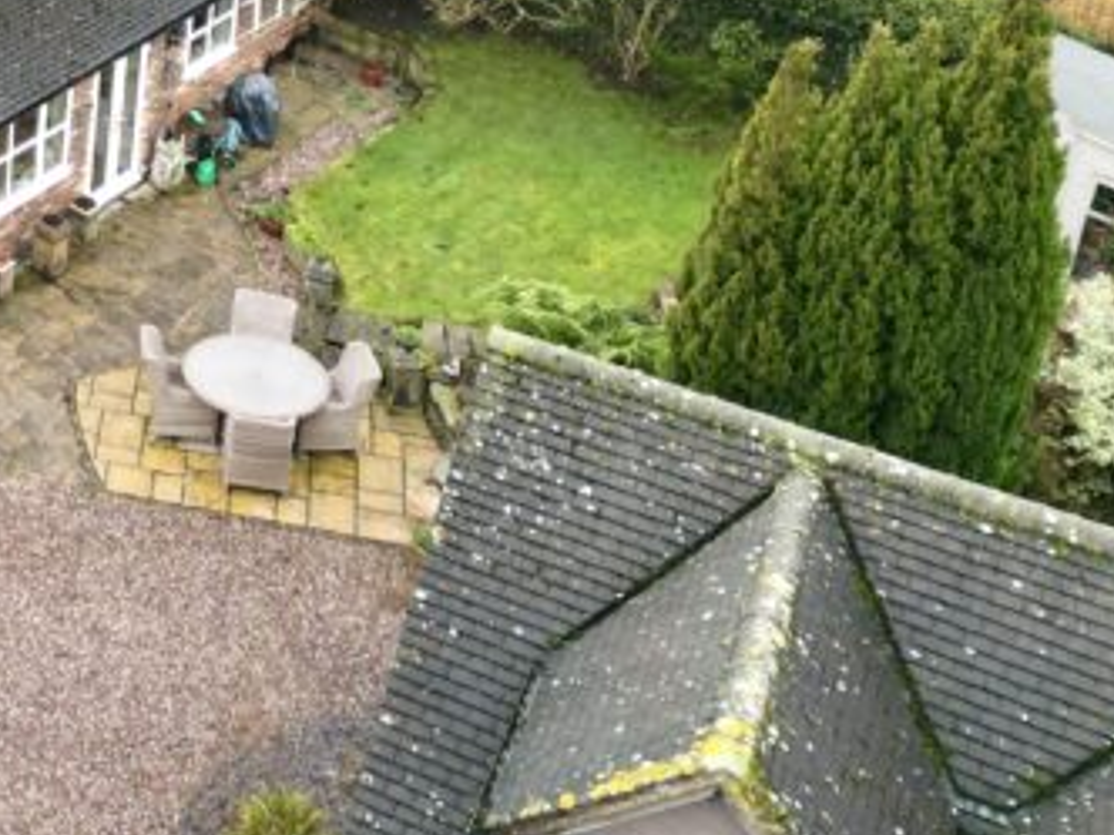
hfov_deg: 22.9
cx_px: -409
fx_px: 2381
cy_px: -265
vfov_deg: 18.5
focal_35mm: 74
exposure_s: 1/500
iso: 130
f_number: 1.7
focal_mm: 6.72
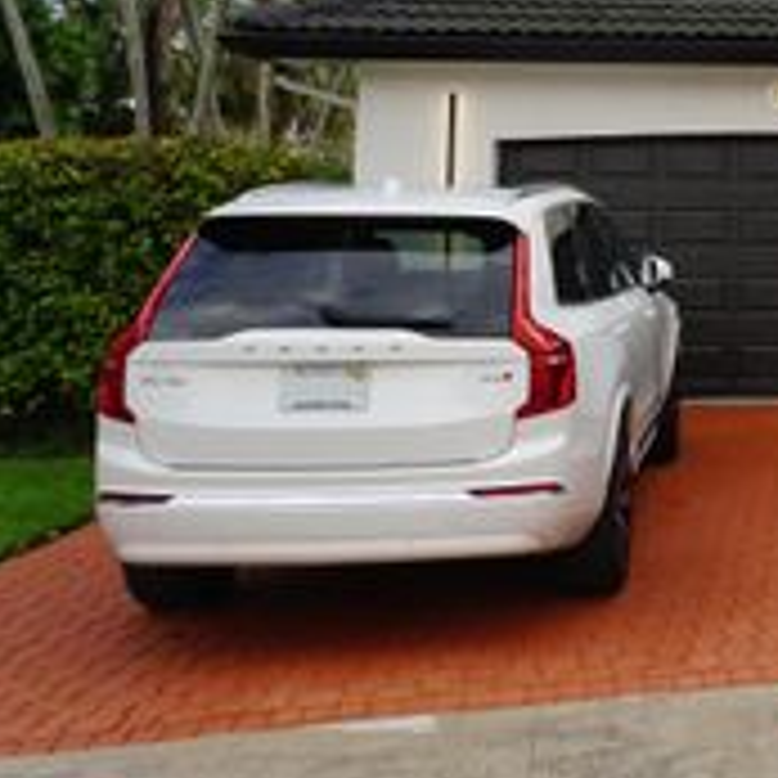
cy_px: 124
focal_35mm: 59
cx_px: 1034
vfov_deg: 28.3
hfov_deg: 24.9
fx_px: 1500
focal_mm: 16
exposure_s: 1/80
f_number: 6.3
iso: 100
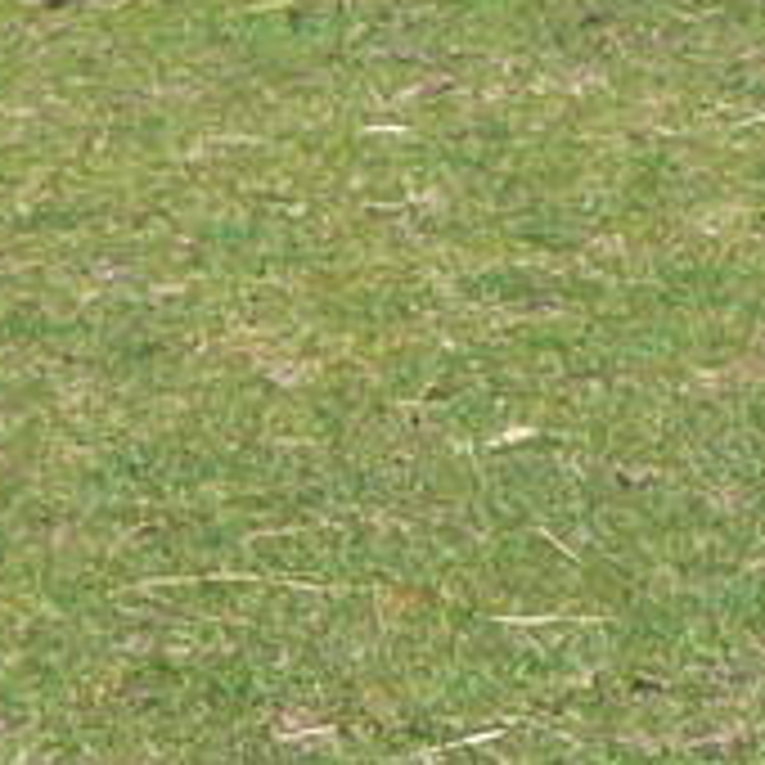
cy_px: 1714
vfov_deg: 2.2
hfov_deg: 2.2
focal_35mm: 782
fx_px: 19552
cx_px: 2956
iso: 80
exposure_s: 1/320
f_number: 5.6
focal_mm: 19.9
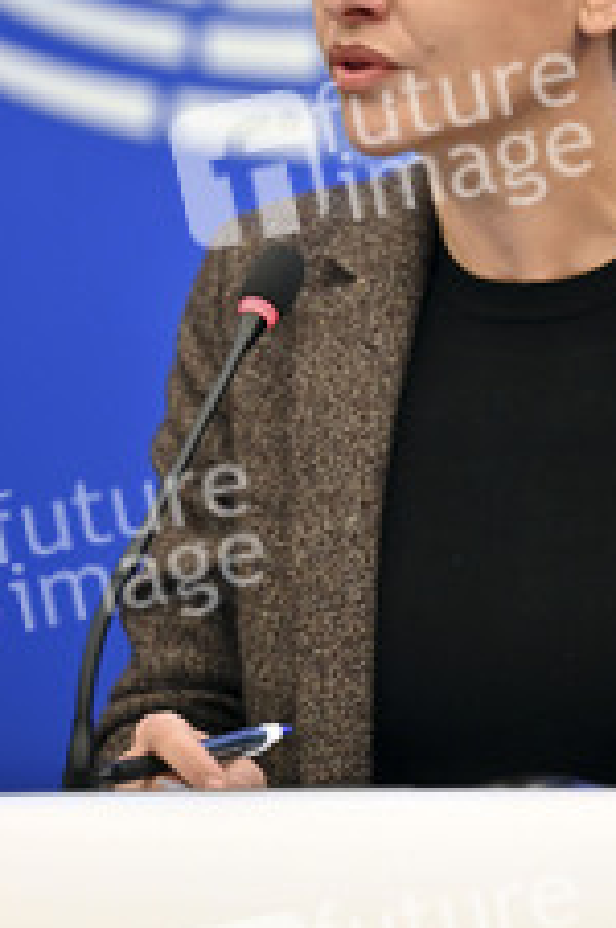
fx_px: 8676
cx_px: 501
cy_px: 357
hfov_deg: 4.1
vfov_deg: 6.1
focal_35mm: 337
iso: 640
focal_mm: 190
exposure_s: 1/160
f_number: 2.8
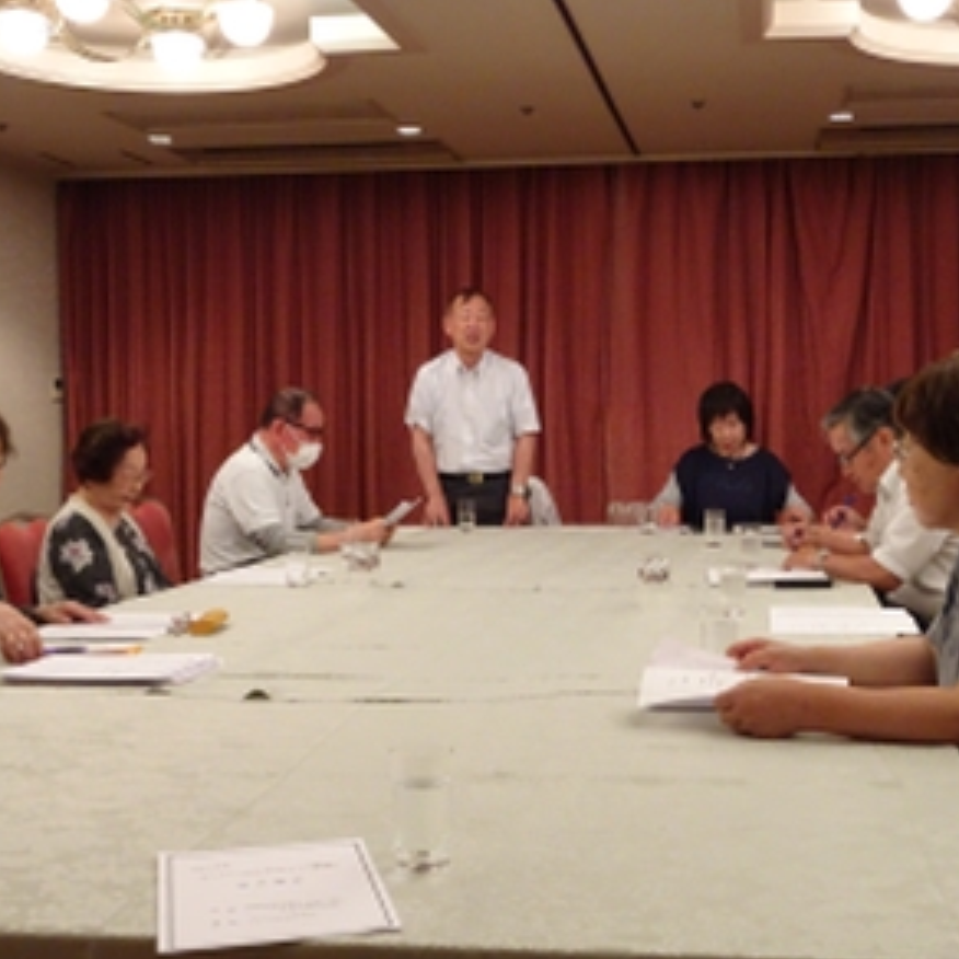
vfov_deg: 36.8
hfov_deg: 36.7
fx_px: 1442
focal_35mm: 46
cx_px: 548
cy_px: 489
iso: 800
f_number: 4
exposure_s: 1/25
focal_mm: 6.56
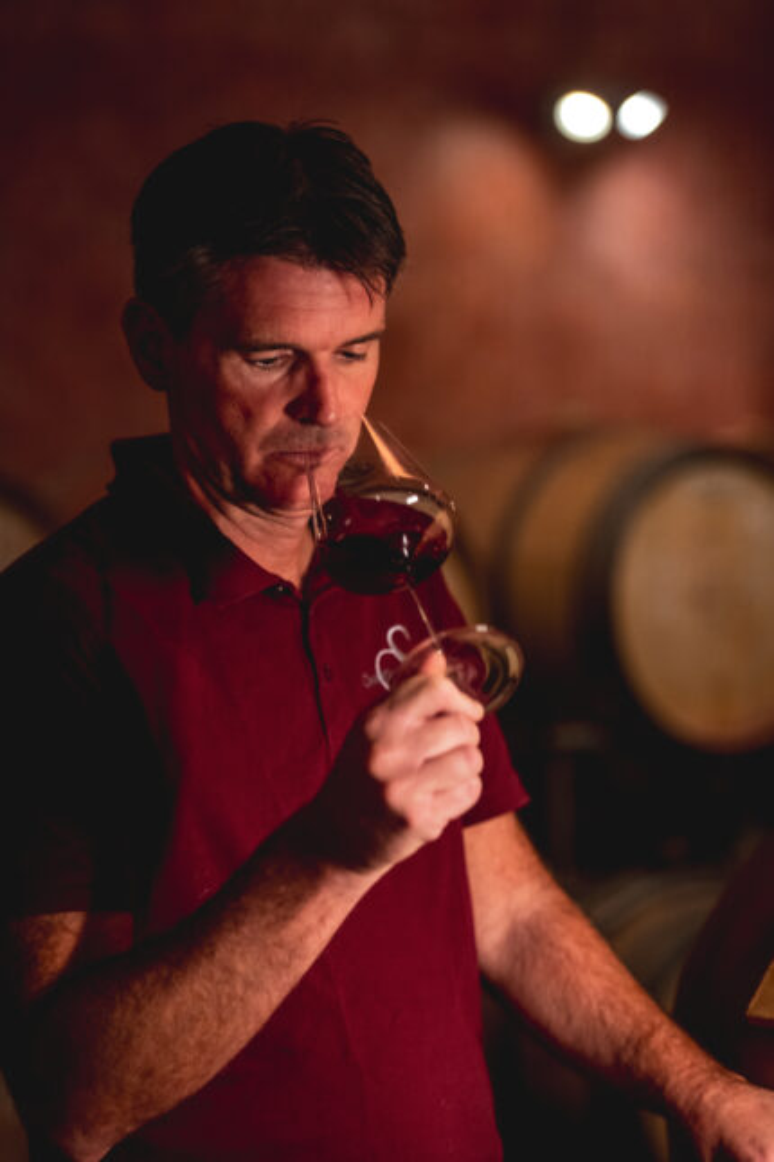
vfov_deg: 20.0
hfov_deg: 13.4
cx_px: 387
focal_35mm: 102
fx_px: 3289
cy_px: 581
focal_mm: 102
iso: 1250
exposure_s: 1/100
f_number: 2.8
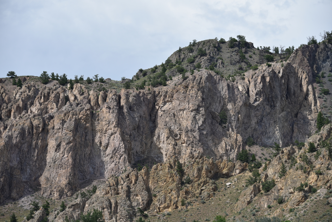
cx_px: 166
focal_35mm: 135
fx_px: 1245
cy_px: 111
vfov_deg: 10.2
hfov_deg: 15.2
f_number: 7.1
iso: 100
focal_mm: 135
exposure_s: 1/320
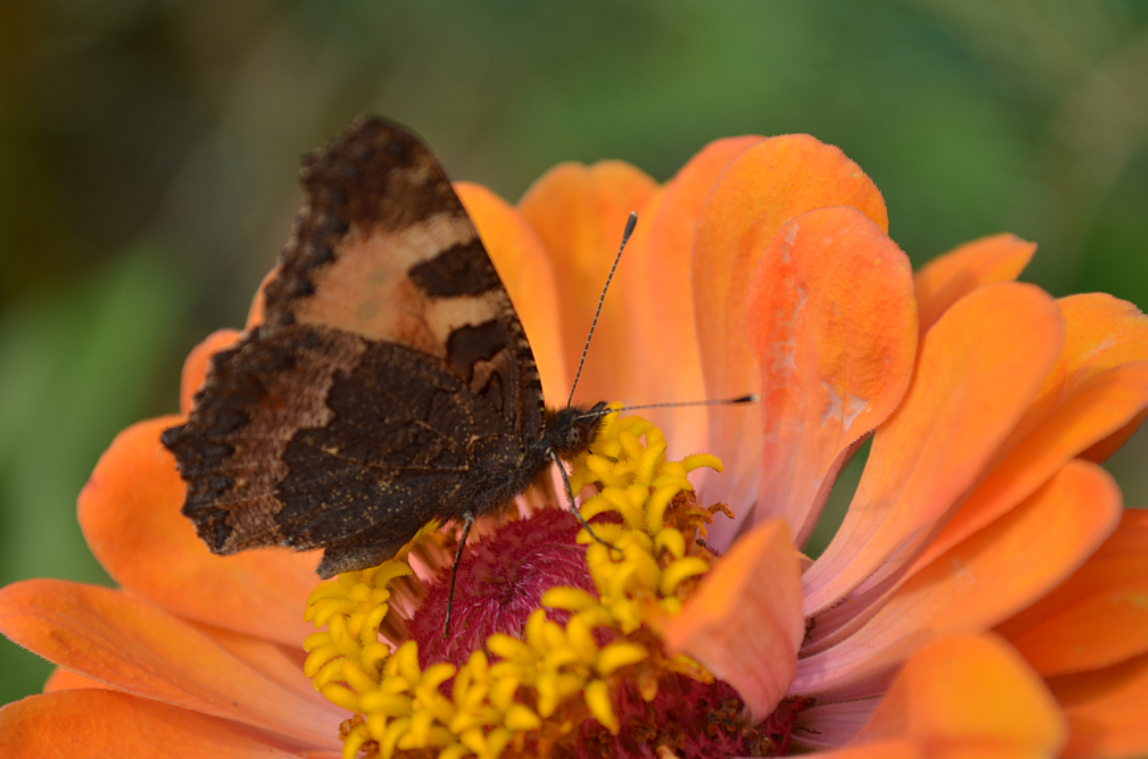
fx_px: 3105
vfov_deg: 13.9
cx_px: 579
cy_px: 408
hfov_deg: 20.9
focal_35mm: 98
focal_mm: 55
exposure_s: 1/320
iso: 100
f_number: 5.6
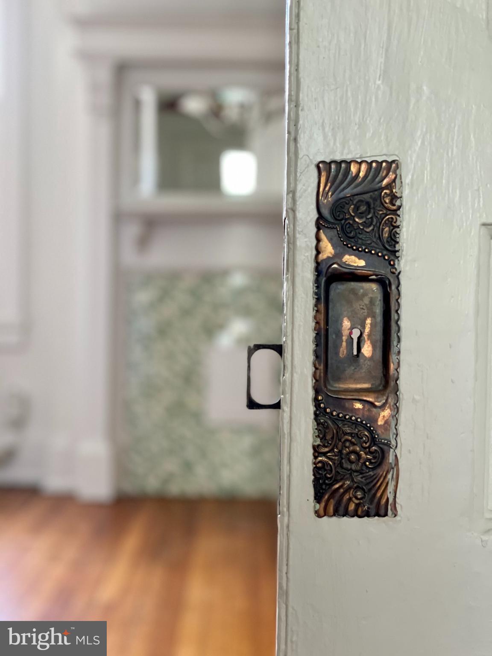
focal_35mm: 52
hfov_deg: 28.0
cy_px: 328
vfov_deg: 36.8
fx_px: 985
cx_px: 246
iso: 250
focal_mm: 6
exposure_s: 1/40
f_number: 2
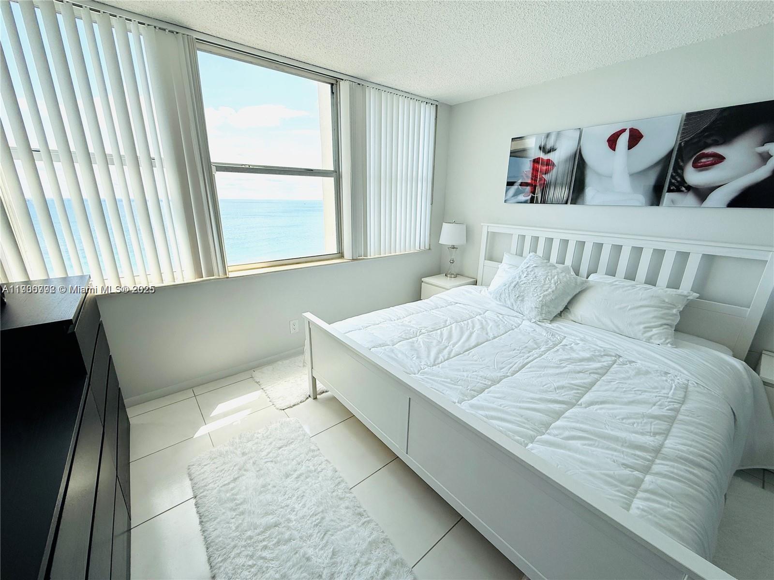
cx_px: 387
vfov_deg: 85.7
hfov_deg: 102.1
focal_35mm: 14
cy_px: 290
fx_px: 313
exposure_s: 1/1211
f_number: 2.2
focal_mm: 2.22
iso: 64
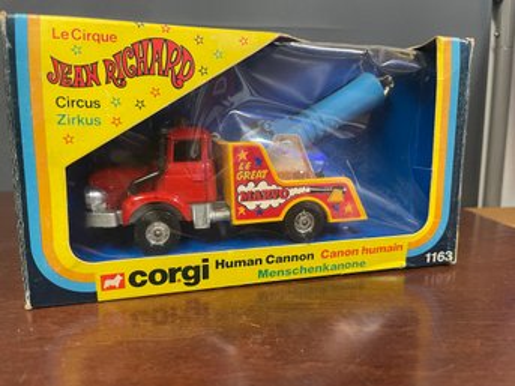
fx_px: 387
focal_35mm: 26
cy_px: 193
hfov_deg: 67.3
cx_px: 258
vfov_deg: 53.0
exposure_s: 1/60
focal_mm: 4.2
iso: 250
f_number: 1.6
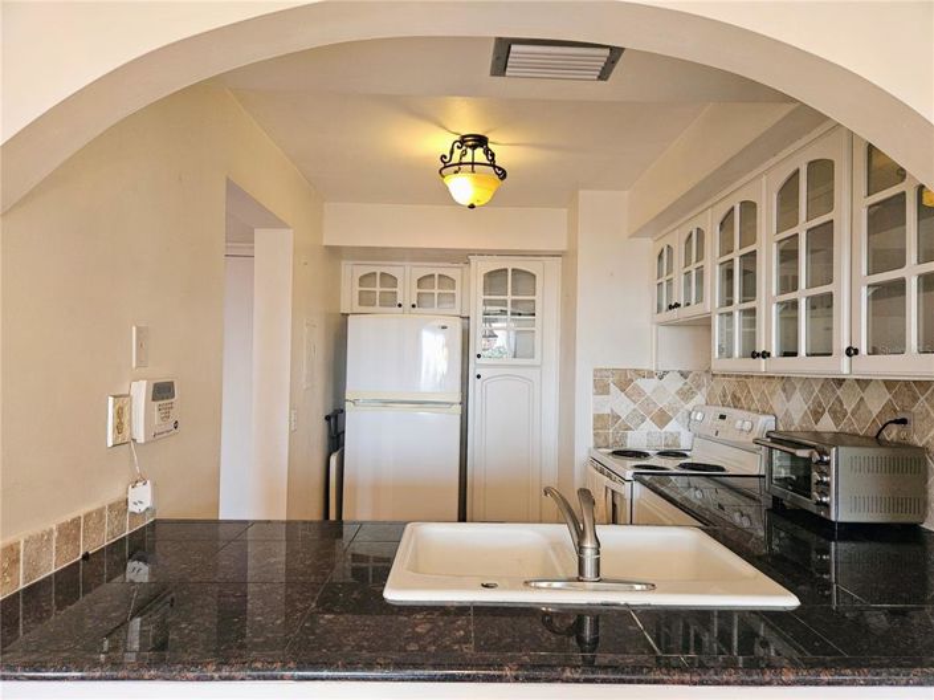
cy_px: 350
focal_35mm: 23
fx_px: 620
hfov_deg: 74.0
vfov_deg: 58.8
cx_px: 467
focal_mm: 5.4
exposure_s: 1/60
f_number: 1.8
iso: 80
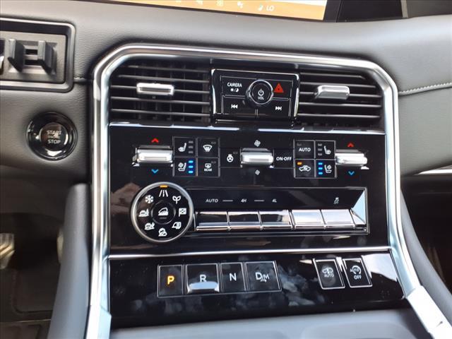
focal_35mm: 27
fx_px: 353
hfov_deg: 65.3
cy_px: 170
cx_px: 226
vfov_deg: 51.4
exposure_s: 1/60.2
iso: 64
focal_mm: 3.58
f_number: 1.9
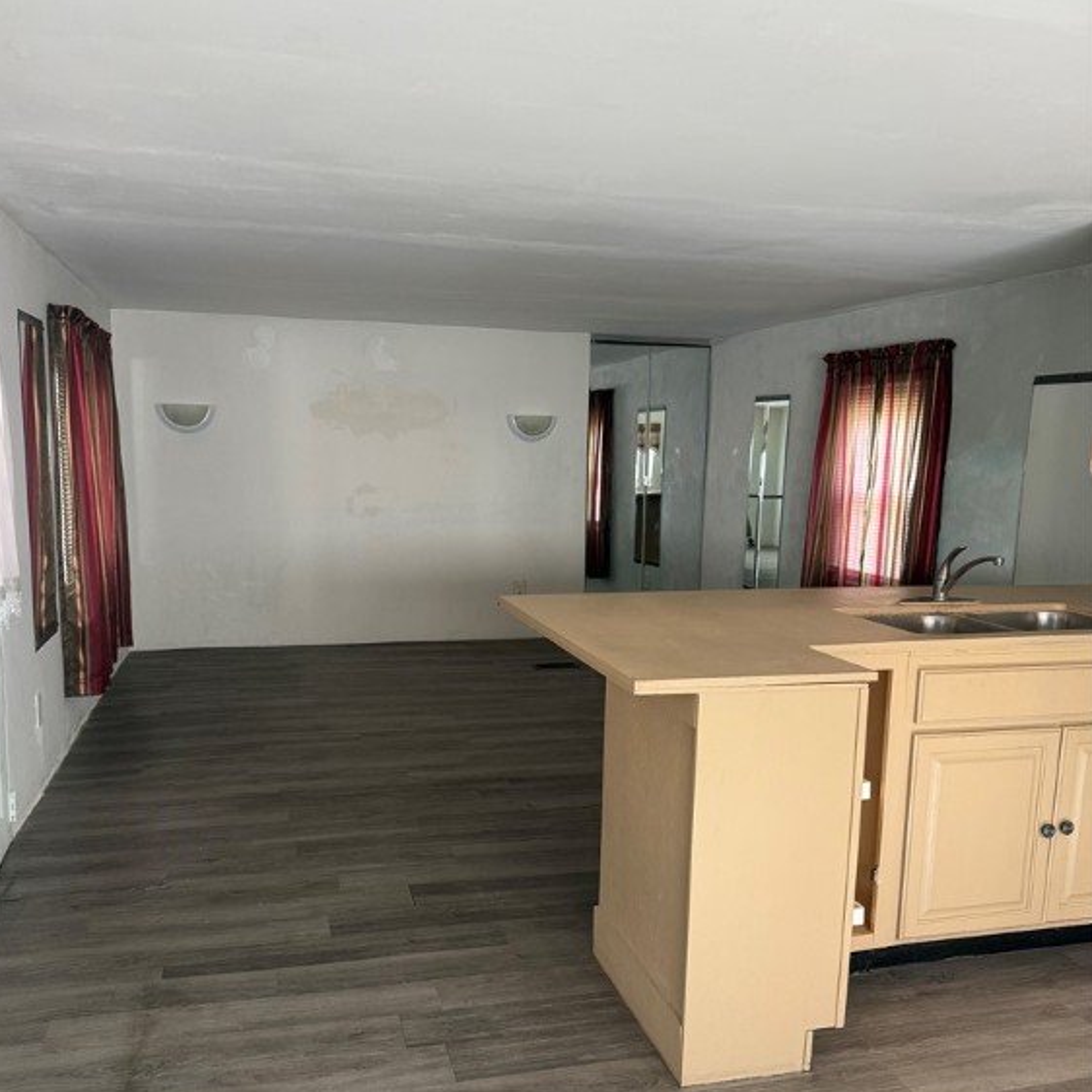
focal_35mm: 29
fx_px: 1035
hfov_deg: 55.6
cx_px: 536
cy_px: 614
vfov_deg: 55.5
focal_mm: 6.76
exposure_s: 1/114
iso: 200
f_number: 1.78
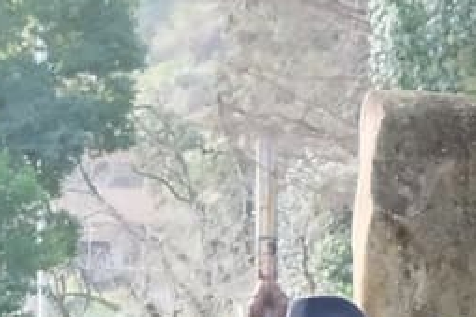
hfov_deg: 7.5
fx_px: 3438
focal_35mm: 260
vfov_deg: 5.2
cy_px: 552
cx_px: -528
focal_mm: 30.8
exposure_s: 1/200
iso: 1600
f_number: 6.4
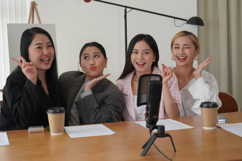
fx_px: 397
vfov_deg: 23.0
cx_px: 115
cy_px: 77
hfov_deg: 33.9
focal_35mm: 59
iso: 500
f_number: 4.5
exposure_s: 1/160
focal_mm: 49
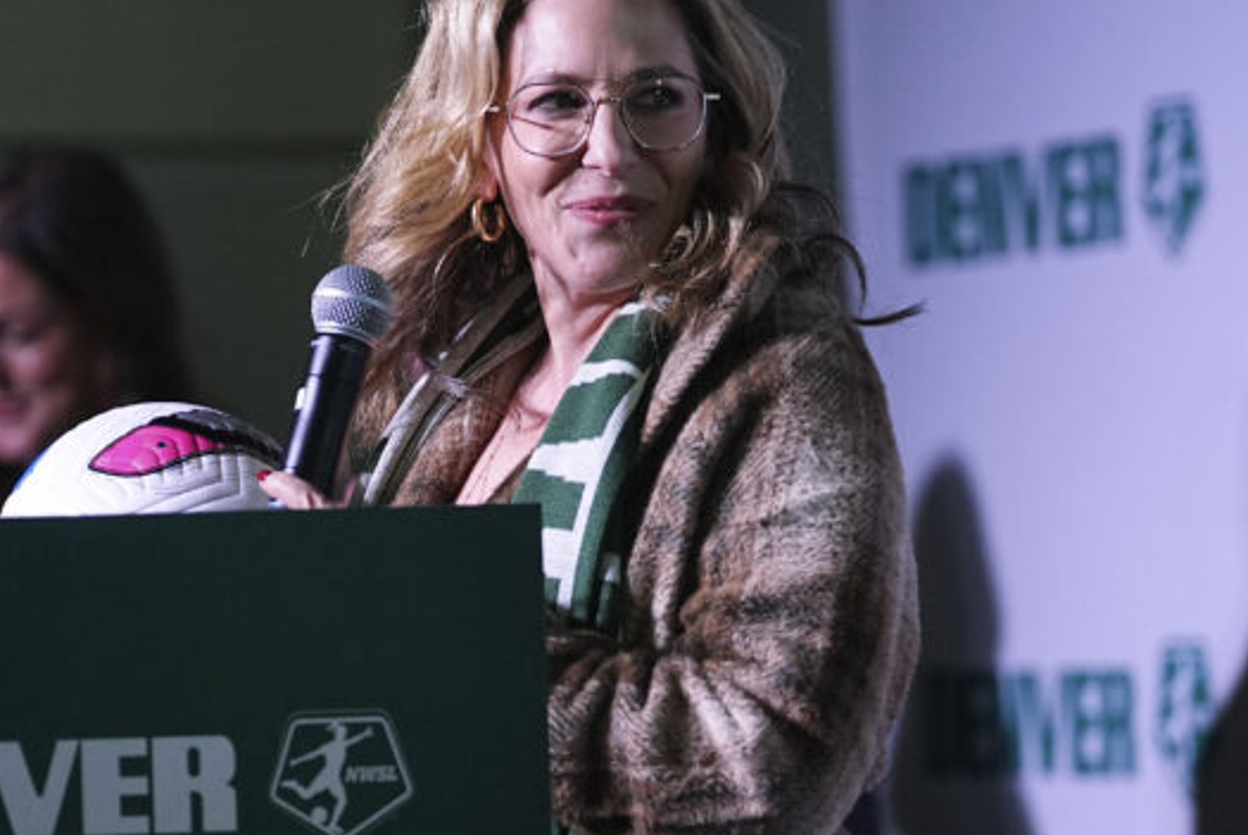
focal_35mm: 277
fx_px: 9610
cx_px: 498
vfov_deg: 5.0
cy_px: 393
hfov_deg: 7.4
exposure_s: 1/800
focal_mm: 144
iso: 2500
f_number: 2.8
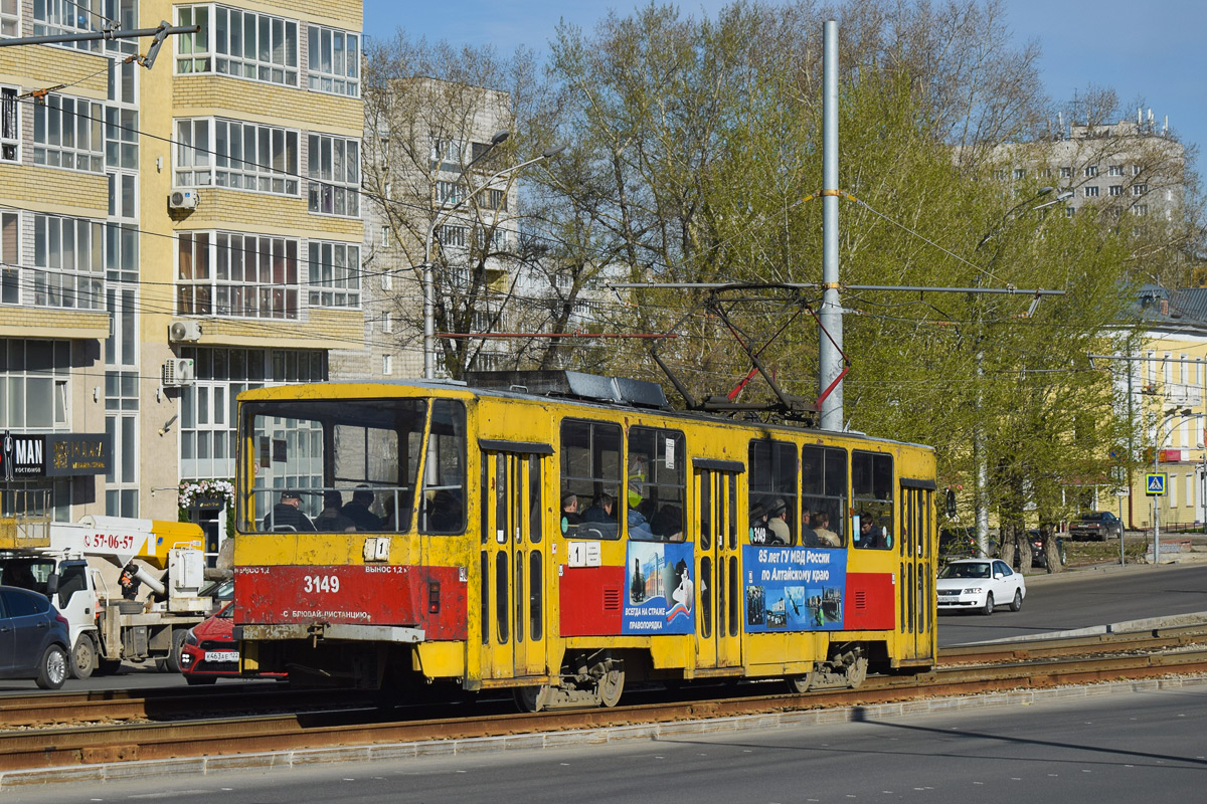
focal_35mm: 82
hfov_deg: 24.6
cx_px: 604
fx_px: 2766
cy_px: 402
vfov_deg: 16.6
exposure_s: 1/1000
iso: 100
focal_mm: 55
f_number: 6.3
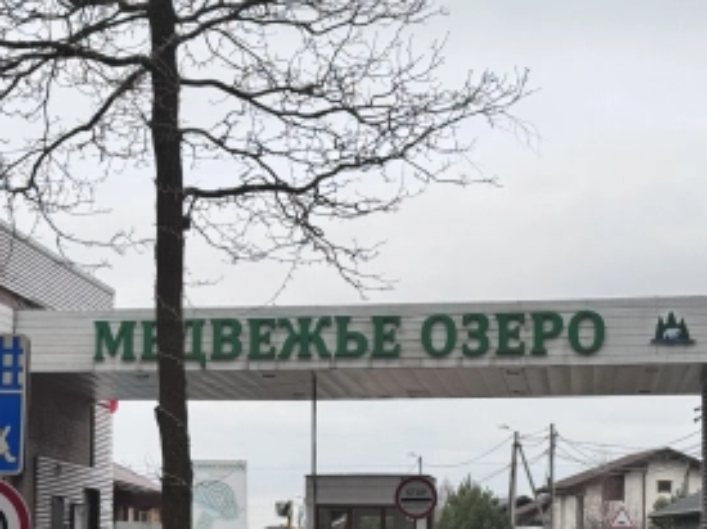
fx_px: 2225
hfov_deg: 17.8
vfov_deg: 13.4
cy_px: 498
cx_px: 100
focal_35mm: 109
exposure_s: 1/121
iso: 50
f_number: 1.78
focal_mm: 6.76
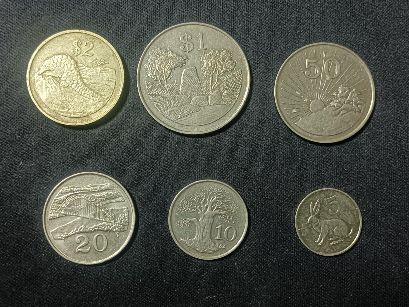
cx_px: 204
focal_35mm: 43
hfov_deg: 43.9
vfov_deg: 33.6
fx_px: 508
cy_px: 154
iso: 1202
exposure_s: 1/33.3
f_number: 1.8
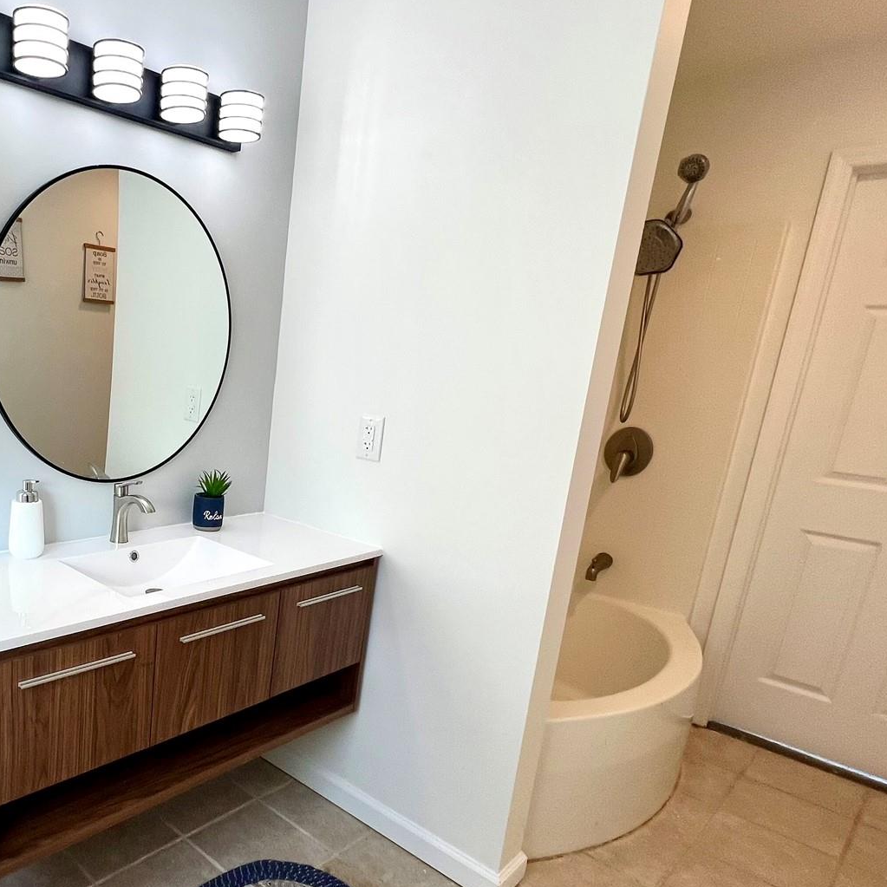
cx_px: 175
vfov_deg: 66.7
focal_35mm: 23
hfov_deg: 61.6
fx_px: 667
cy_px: 523
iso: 40
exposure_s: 1/120
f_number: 1.8
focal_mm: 1.57
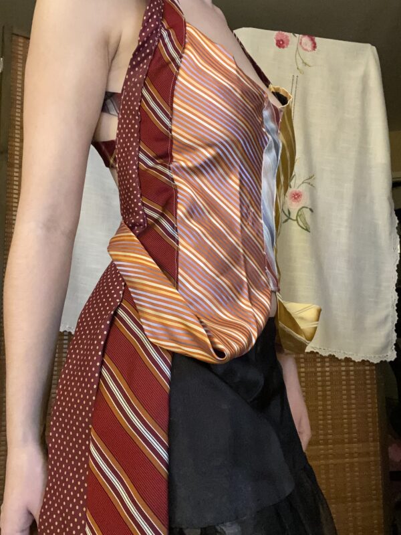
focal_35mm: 30
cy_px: 268
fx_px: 463
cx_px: 200
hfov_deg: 46.8
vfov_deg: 60.0
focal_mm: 2.71
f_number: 2.2
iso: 640
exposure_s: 1/24
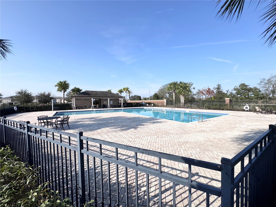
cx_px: 138
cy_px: 104
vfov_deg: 85.7
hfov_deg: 102.1
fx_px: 112
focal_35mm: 14
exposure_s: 1/2415
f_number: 2.2
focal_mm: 2.22
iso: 50
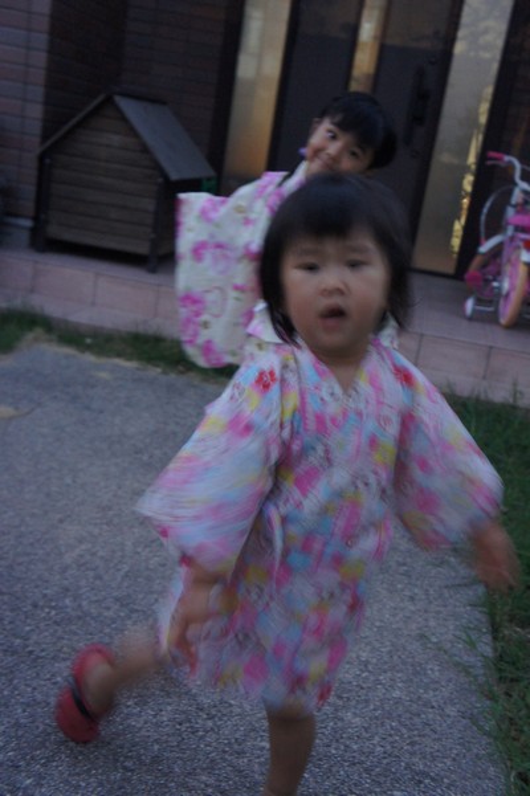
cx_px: 265
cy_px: 398
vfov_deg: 46.4
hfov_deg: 31.9
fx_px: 928
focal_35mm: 42
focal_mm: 28
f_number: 4
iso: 1600
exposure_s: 1/6
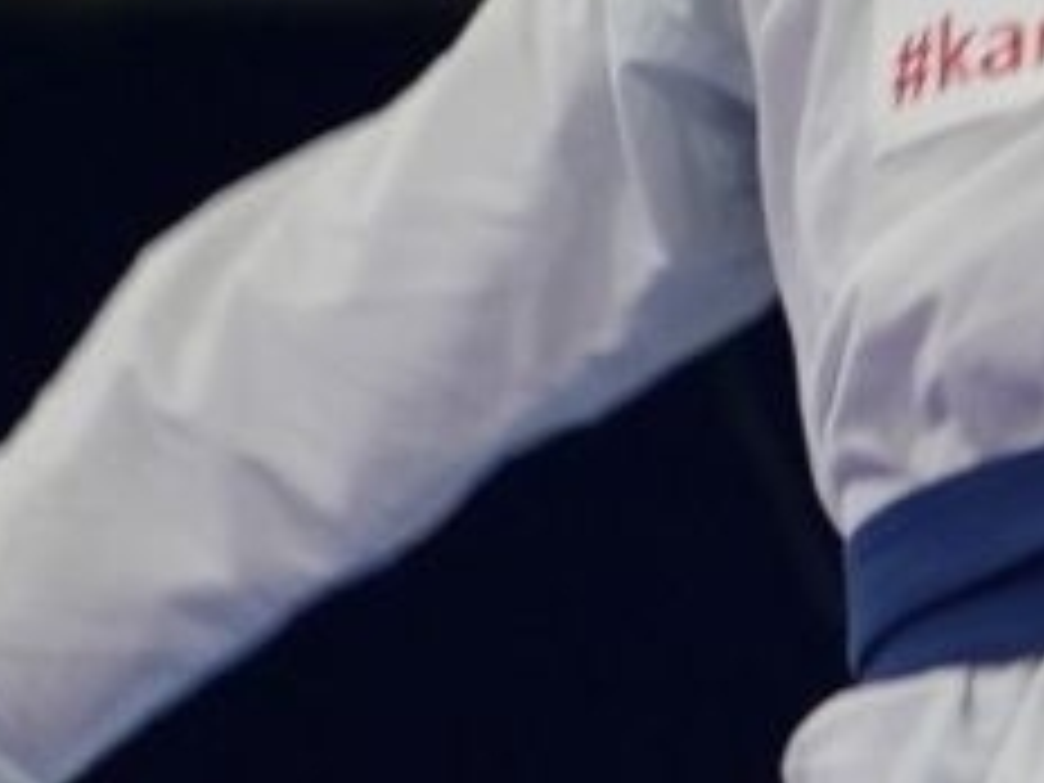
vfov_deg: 0.7
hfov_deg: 1.0
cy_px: 896
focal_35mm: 1989
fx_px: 59987
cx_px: 3843
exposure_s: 1/250
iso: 320
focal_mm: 178
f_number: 2.8
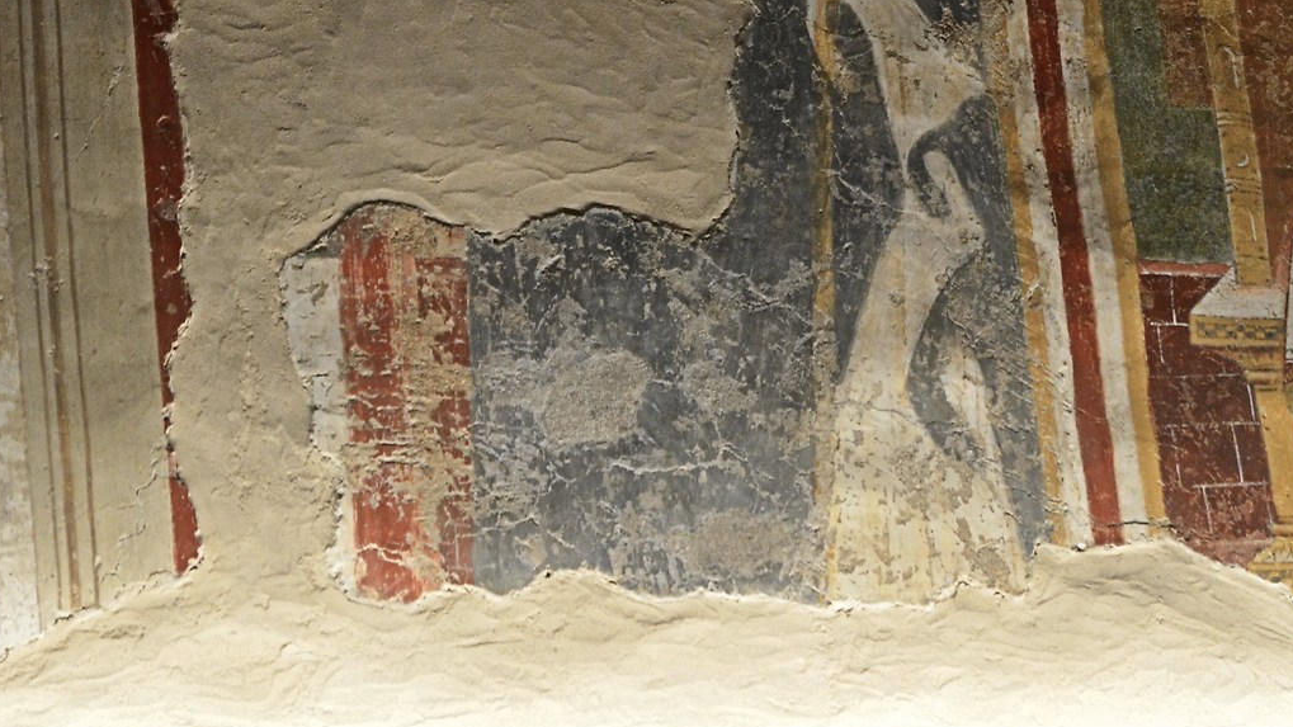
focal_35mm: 148
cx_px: 901
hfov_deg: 14.5
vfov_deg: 8.1
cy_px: -228
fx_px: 5074
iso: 720
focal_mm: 40
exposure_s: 1/60
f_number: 4
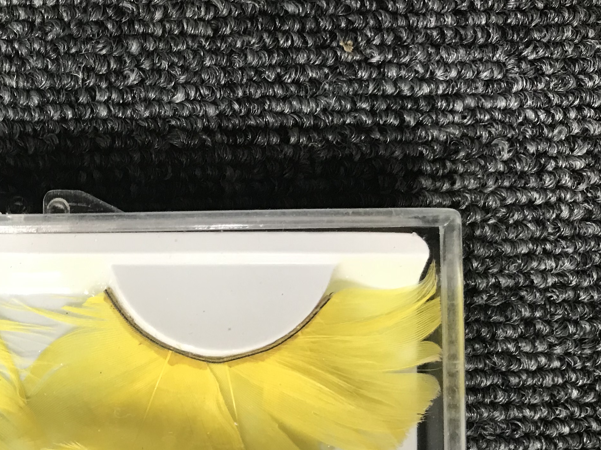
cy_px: 405
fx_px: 1042
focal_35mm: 60
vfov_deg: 23.8
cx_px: 33
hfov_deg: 30.4
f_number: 1.8
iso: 40
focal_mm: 3.99
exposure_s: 1/17
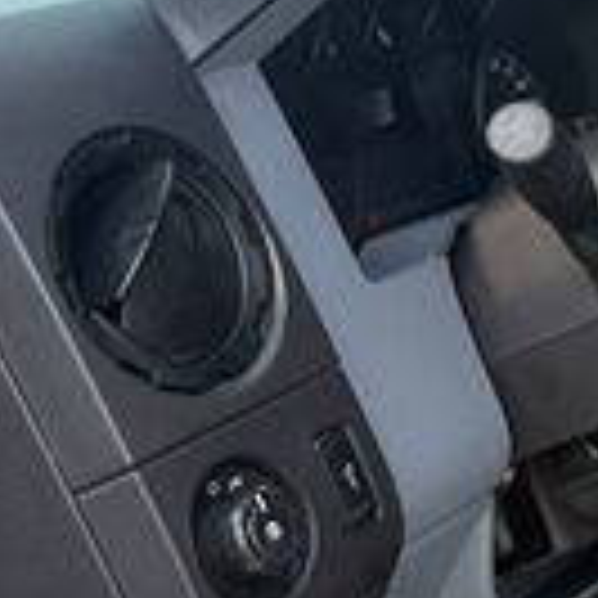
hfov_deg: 14.4
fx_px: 1994
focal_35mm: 102
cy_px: 216
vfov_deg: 17.0
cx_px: 1178
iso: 100
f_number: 1.78
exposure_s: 1/992
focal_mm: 6.76
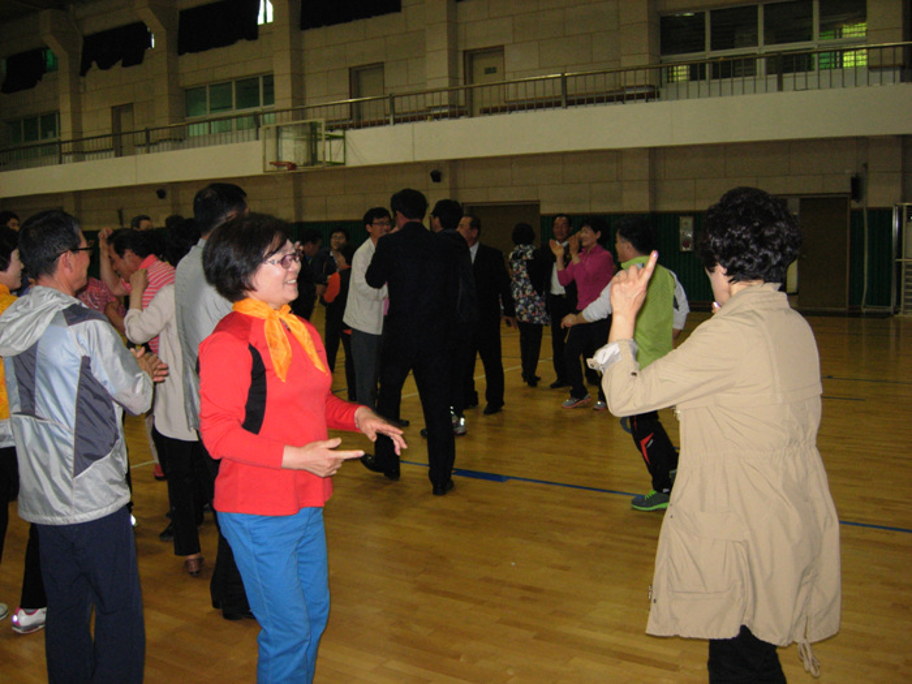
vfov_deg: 39.7
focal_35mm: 36
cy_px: 342
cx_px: 456
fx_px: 948
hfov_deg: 51.4
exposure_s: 1/128
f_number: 2.7
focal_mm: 7.5
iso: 200
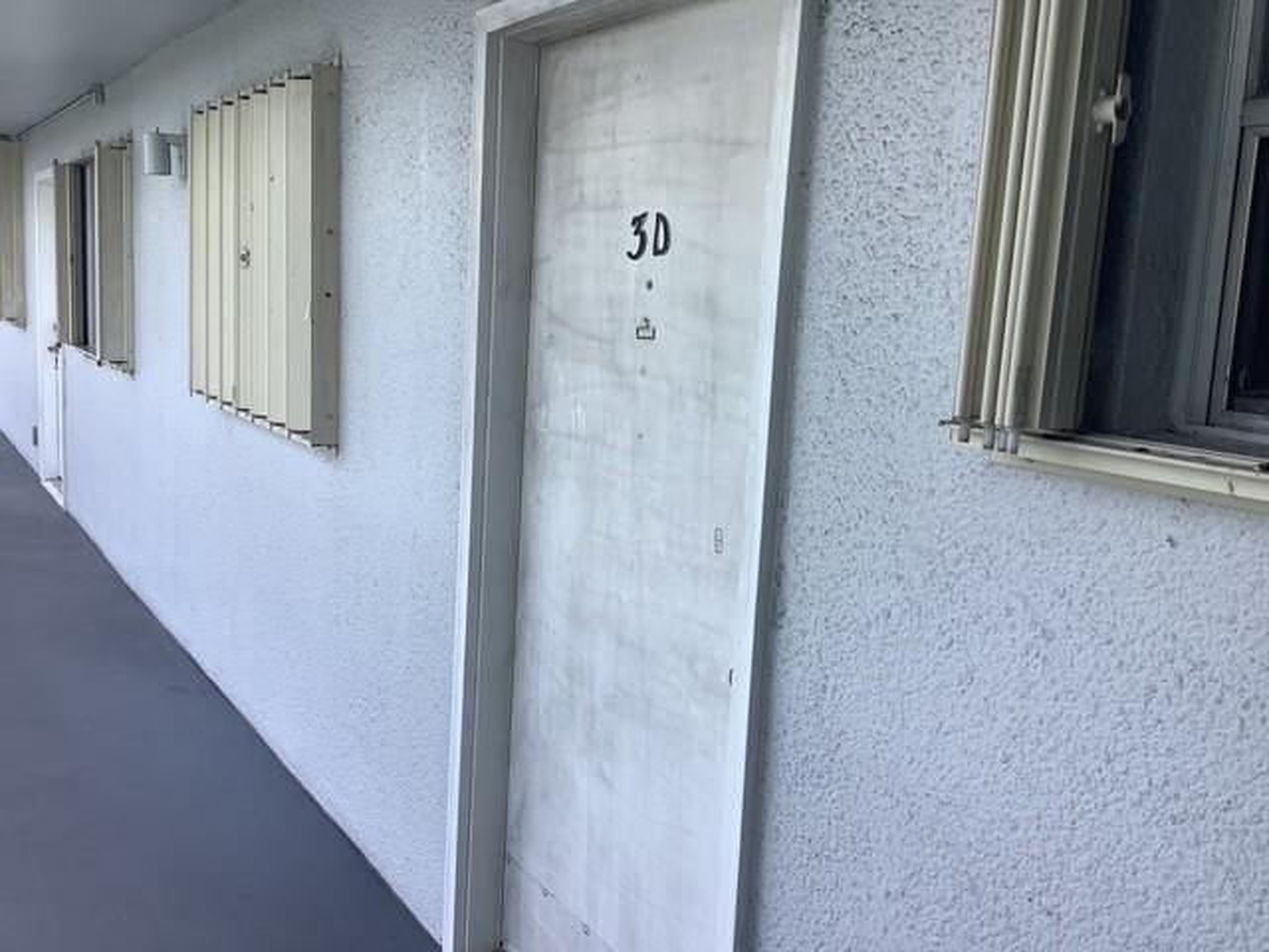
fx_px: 1136
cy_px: 476
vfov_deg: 45.4
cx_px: 634
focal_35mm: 31
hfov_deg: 58.4
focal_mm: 3.3
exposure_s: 1/285
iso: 25
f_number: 2.4
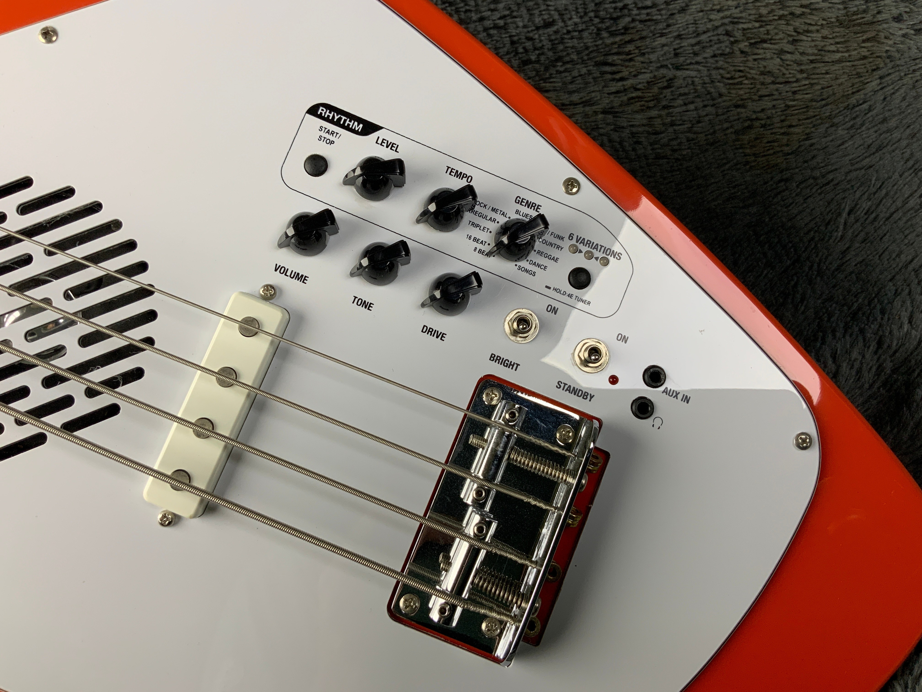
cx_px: 461
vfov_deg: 48.2
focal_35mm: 29
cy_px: 346
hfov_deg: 61.7
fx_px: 772
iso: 40
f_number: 1.8
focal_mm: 3
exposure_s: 1/100
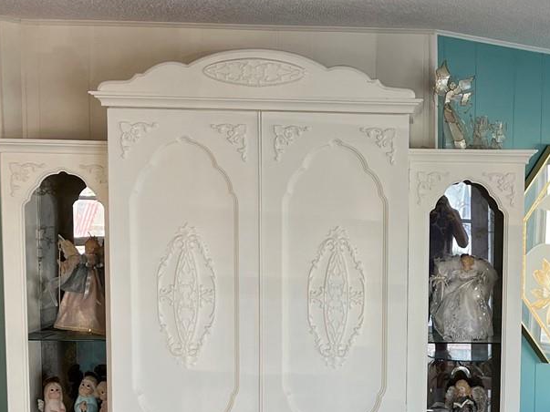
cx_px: 459
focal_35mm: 69
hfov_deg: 27.5
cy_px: 321
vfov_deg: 21.1
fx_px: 1096
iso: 64
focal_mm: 5.1
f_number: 1.6
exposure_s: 1/148
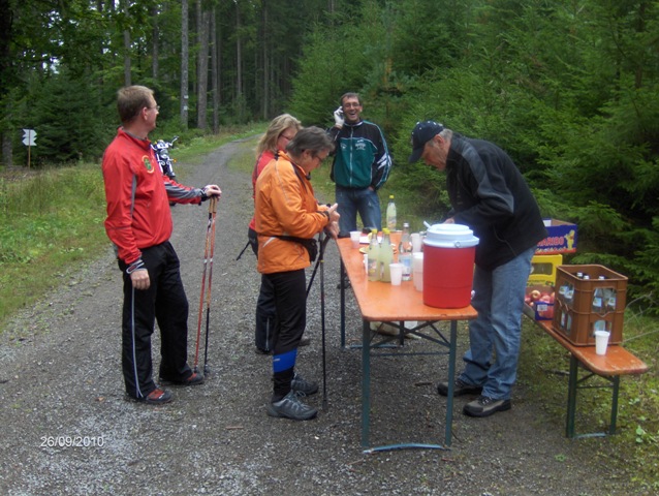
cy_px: 248
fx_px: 667
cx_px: 330
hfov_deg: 52.6
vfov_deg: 40.8
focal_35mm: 35
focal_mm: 7.5
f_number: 2.8
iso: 100
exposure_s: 1/220
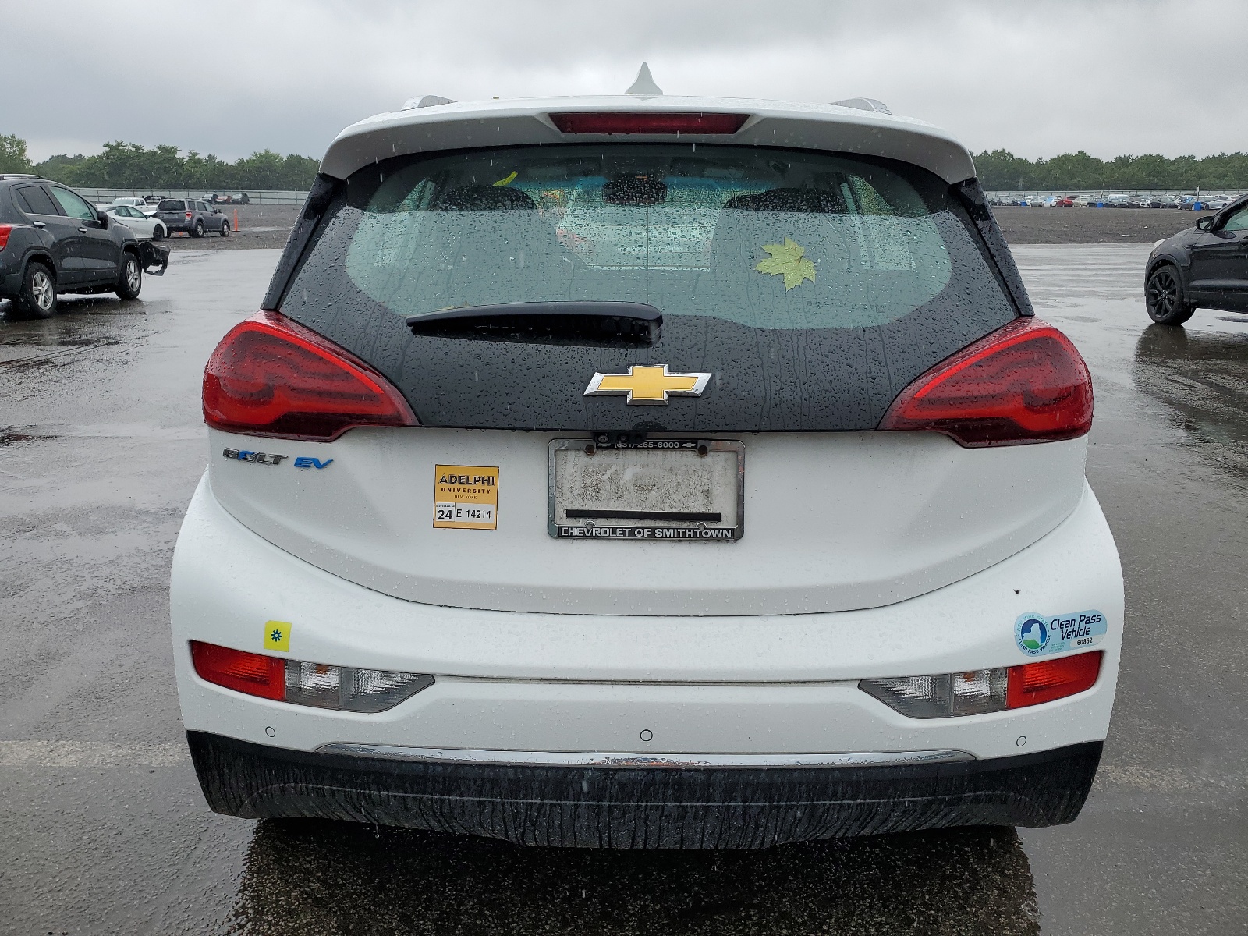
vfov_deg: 53.1
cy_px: 468
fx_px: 937
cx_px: 624
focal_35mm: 26
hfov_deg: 67.3
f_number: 1.5
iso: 50
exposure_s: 1/769
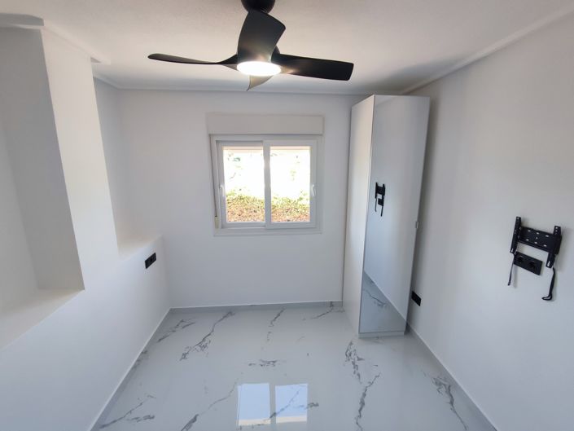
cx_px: 287
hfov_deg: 94.5
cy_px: 216
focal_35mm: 16
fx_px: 265
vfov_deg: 78.1
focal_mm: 1.65
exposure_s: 1/100
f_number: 2.2
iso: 130
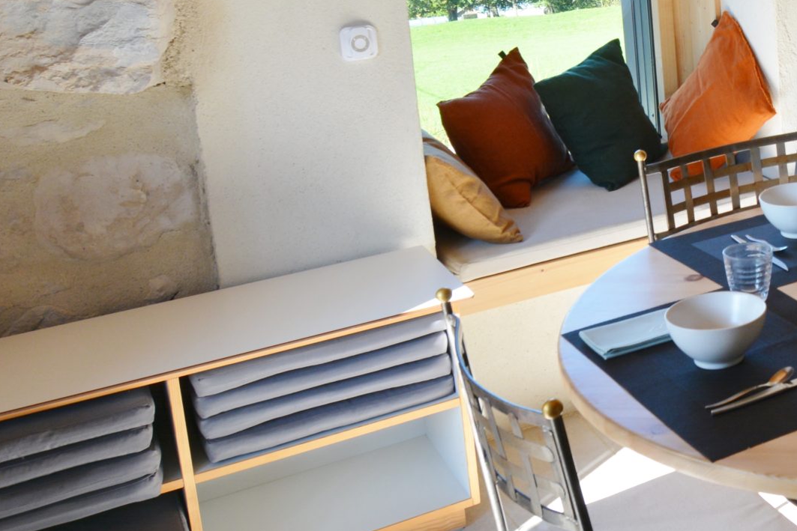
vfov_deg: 24.2
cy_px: 47
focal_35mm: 54
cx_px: 907
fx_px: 1200
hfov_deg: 31.8
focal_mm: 15
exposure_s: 1/60
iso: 200
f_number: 8
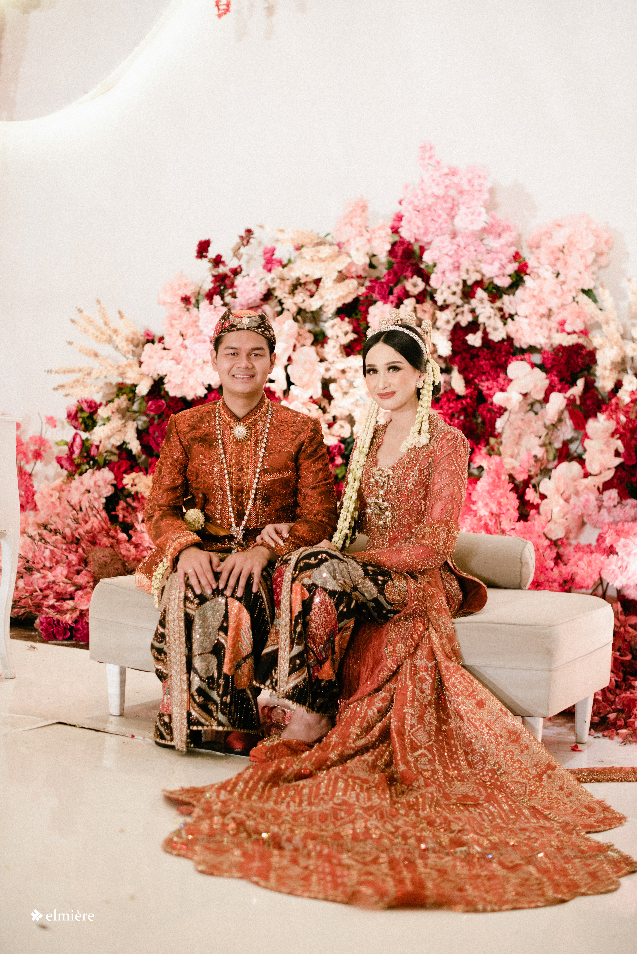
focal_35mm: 50
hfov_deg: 27.0
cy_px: 477
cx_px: 318
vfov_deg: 39.6
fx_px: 1326
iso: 800
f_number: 1.8
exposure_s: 1/320
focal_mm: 50
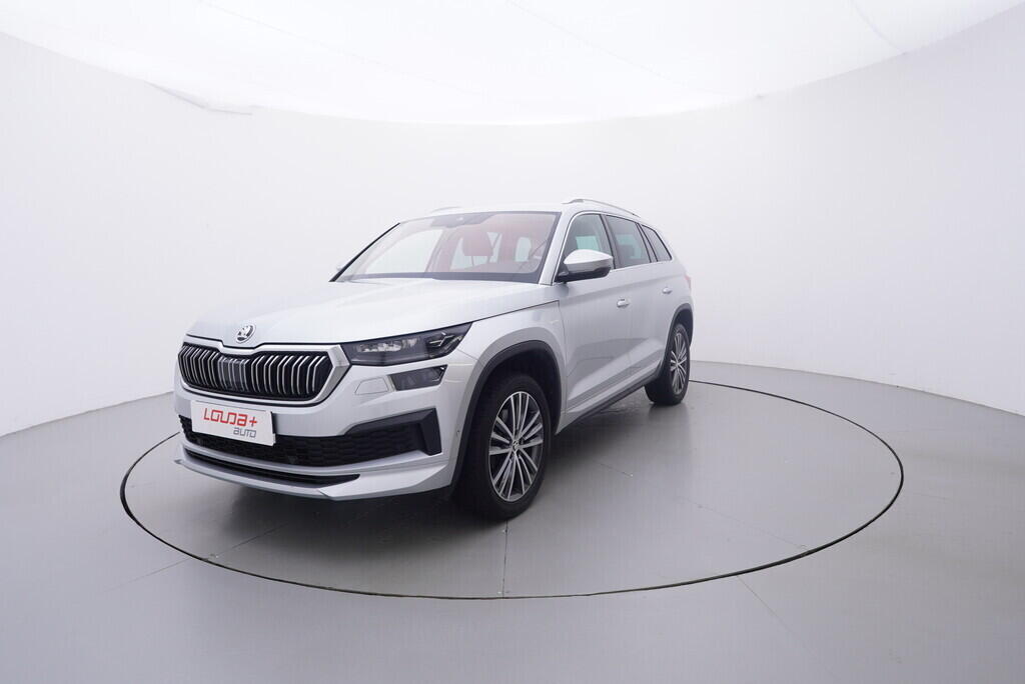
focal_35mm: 22
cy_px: 342
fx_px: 641
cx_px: 512
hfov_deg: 77.3
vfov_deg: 56.2
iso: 200
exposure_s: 1/80
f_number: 5
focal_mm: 15
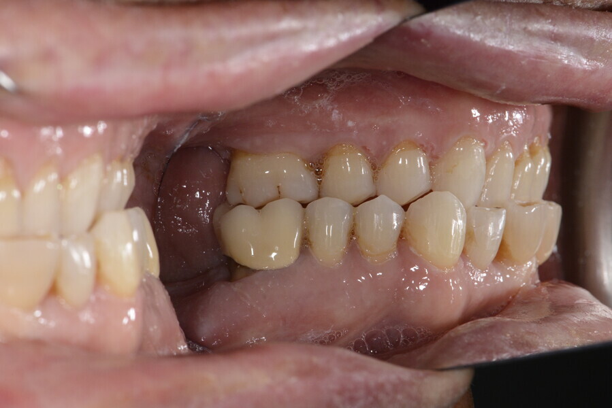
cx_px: 306
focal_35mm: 105
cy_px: 204
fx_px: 1785
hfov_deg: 19.5
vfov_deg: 13.1
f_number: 29
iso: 2500
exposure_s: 1/250
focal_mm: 105
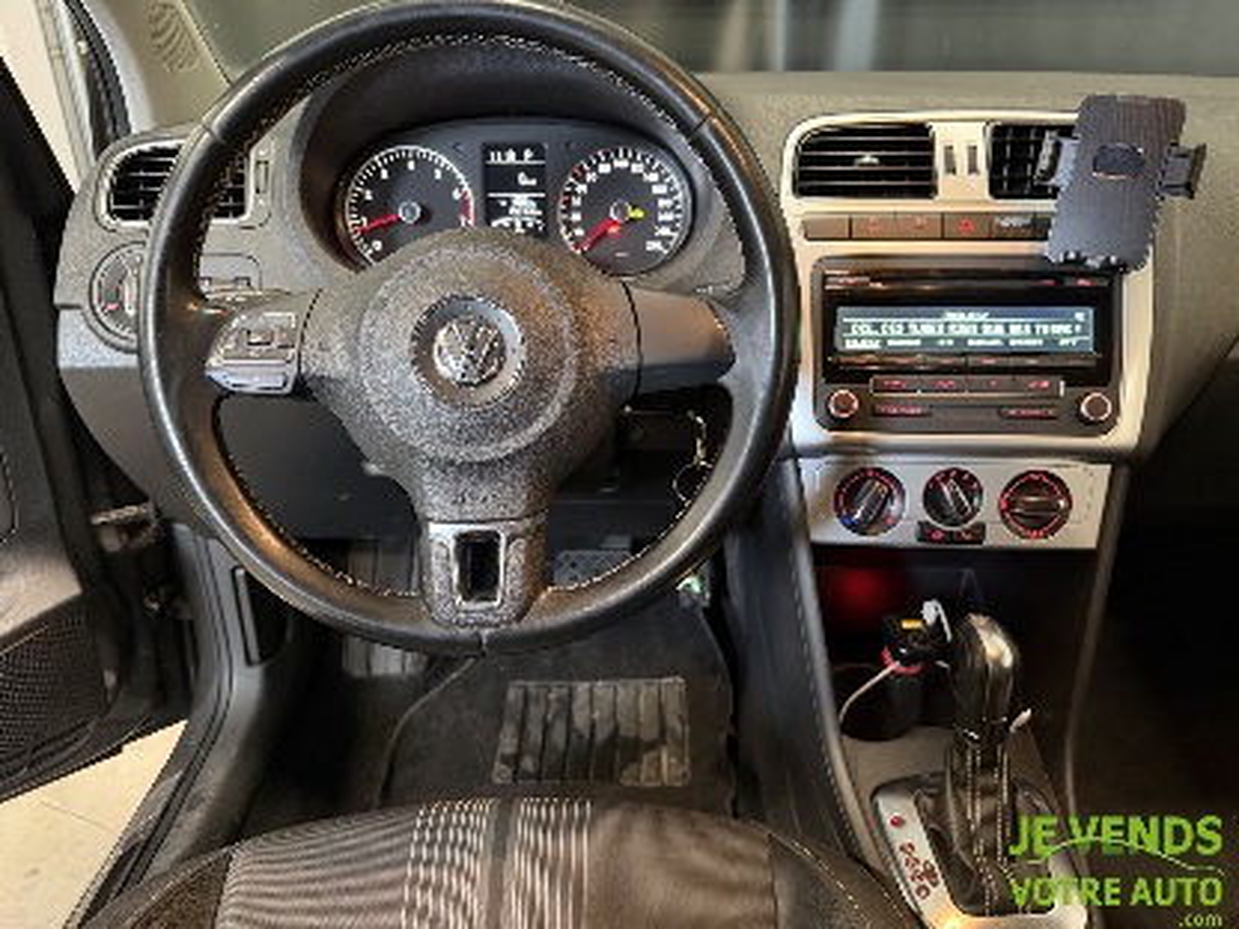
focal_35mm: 24
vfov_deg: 56.8
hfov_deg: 71.6
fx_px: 859
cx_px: 620
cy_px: 464
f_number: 1.78
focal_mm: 6.76
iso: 800
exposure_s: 1/33
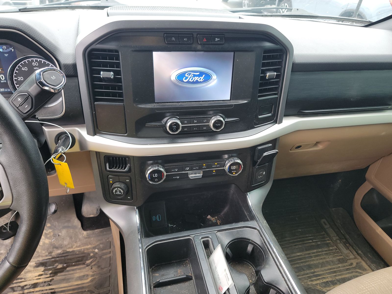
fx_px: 272
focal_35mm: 24
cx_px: 196
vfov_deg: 56.8
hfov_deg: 71.6
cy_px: 147
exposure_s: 1/59
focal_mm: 6.7
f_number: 1.8
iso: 181
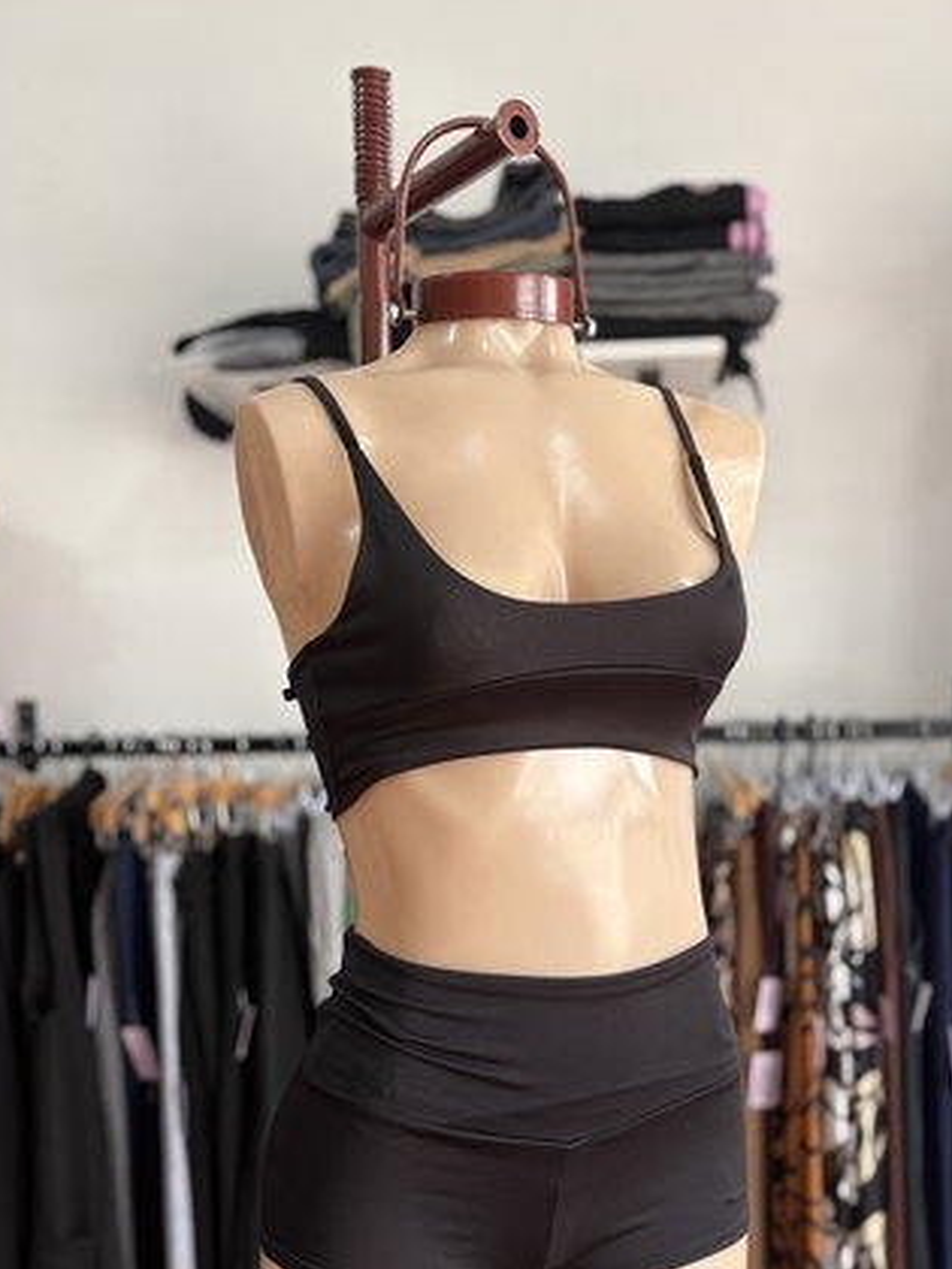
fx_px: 1210
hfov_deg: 42.9
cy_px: 775
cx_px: 520
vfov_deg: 54.9
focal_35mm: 33
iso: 100
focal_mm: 5.96
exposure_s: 1/121
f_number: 1.6
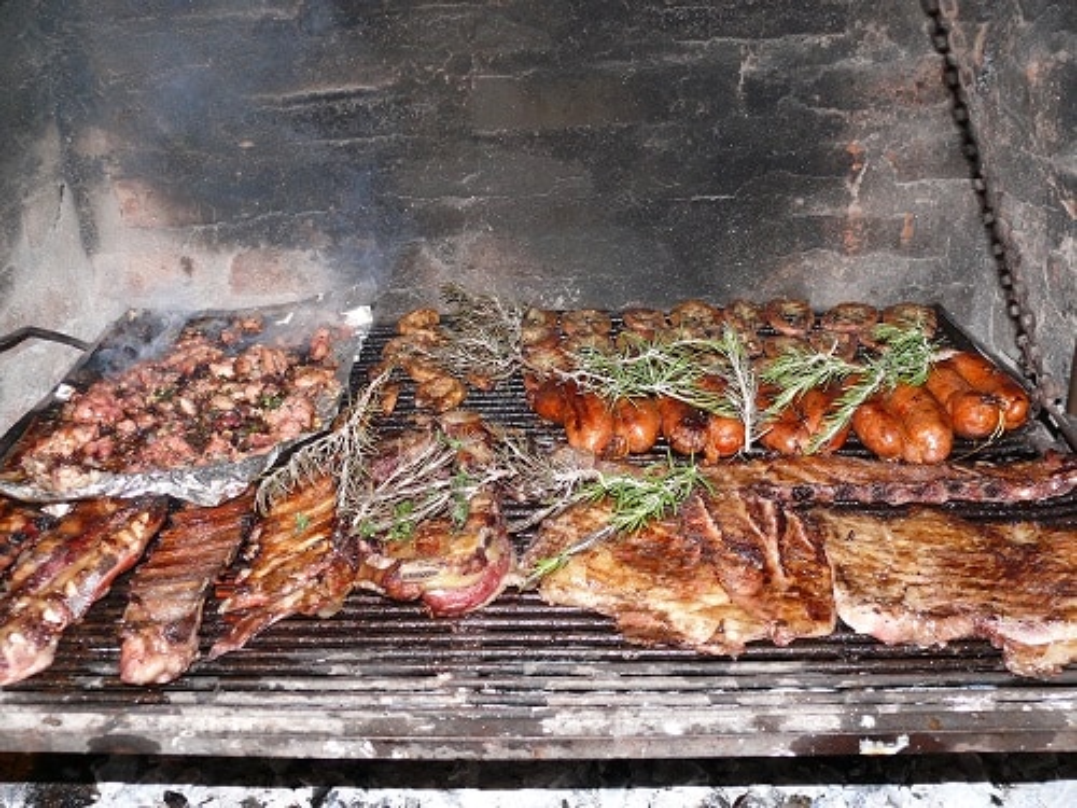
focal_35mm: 37
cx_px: 538
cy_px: 404
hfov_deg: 50.1
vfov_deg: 38.7
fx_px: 1151
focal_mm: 7.8
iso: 200
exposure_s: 1/30
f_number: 2.8
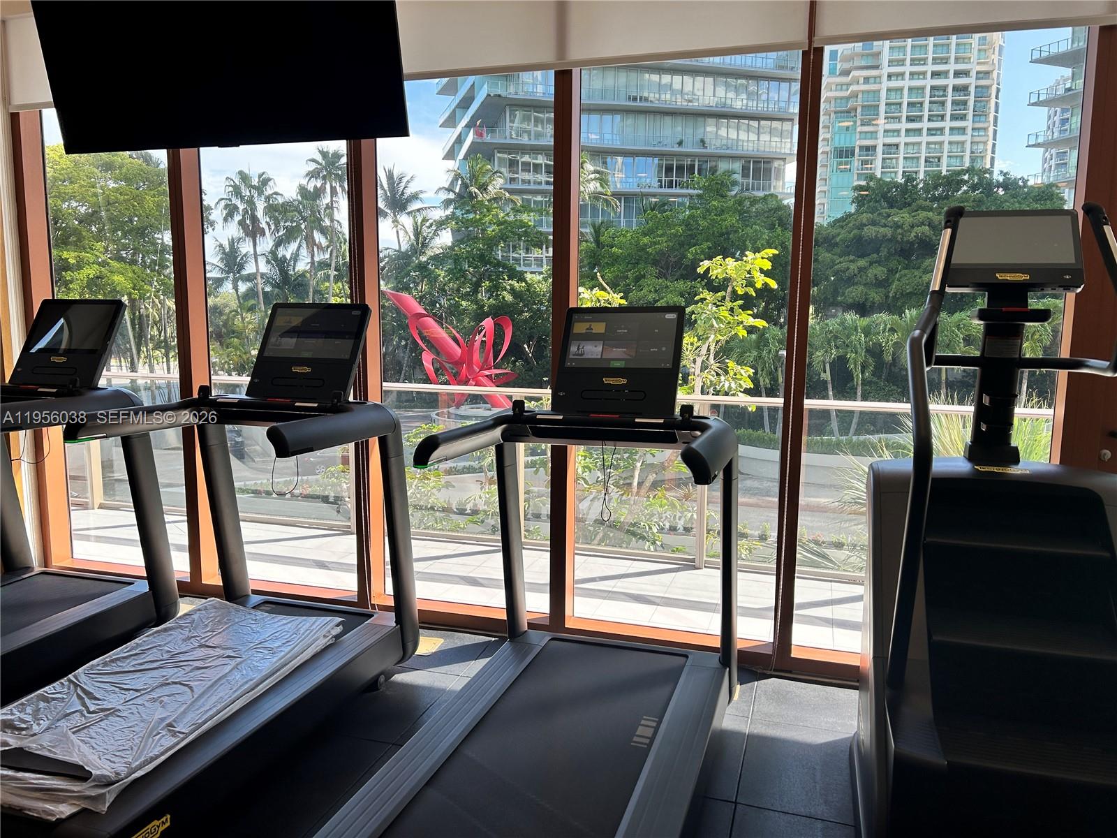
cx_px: 558
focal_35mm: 26
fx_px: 839
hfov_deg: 67.3
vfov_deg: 53.1
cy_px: 419
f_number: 1.5
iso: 50
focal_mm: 5.7
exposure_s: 1/780
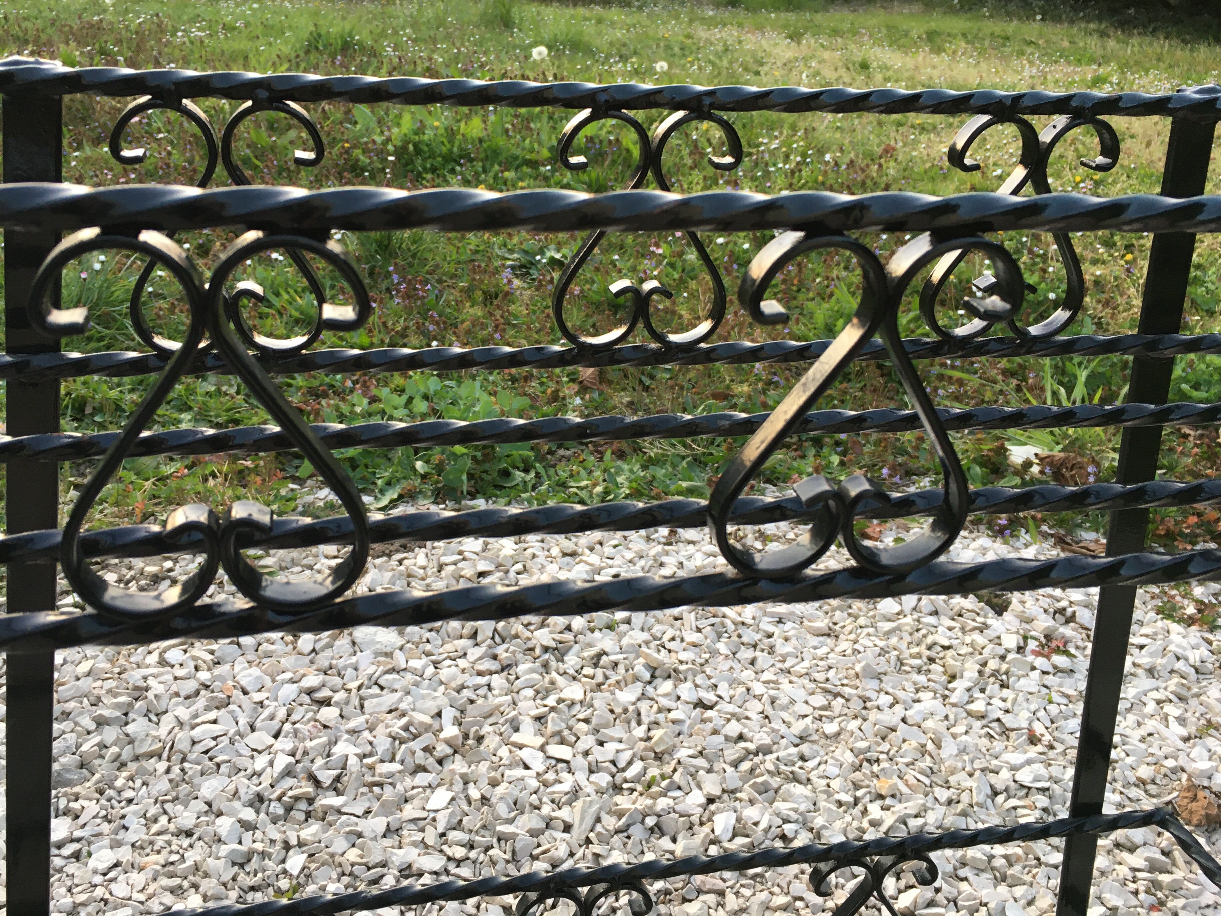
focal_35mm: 32
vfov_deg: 44.1
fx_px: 1129
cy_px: 413
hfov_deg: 56.7
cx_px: 550
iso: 25
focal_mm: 4.15
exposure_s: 1/33
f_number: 2.2
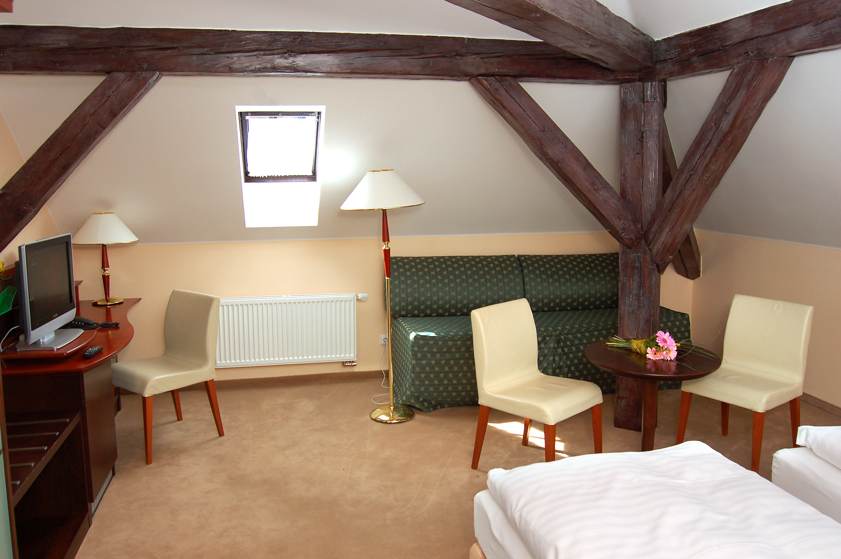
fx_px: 630
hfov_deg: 67.4
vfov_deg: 47.8
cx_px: 420
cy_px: 280
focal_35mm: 27
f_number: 6.3
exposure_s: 1/60
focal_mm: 18
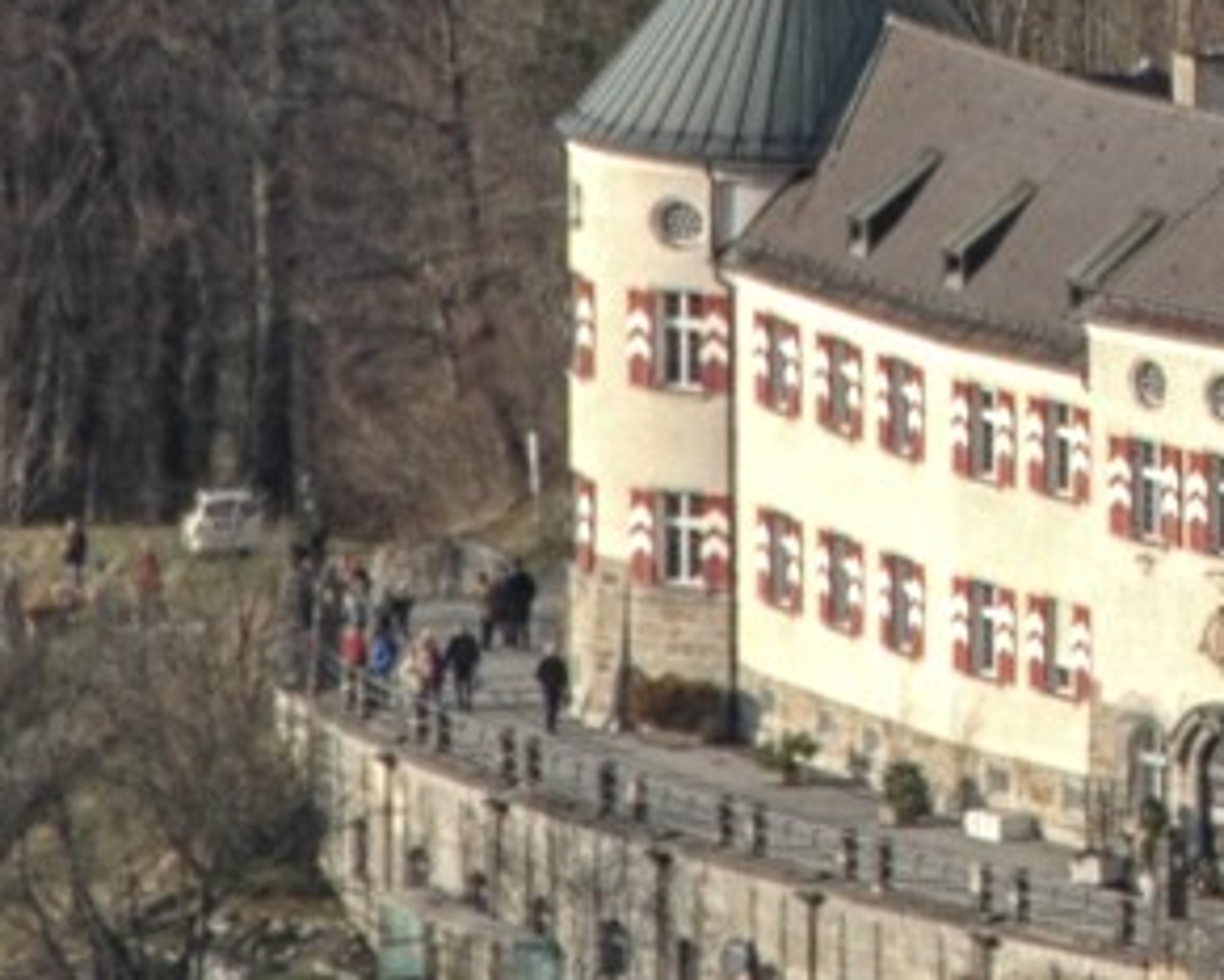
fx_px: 48414
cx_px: 2242
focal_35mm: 1336
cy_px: -875
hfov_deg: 1.4
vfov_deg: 1.2
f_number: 5.6
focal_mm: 170
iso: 200
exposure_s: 1/500
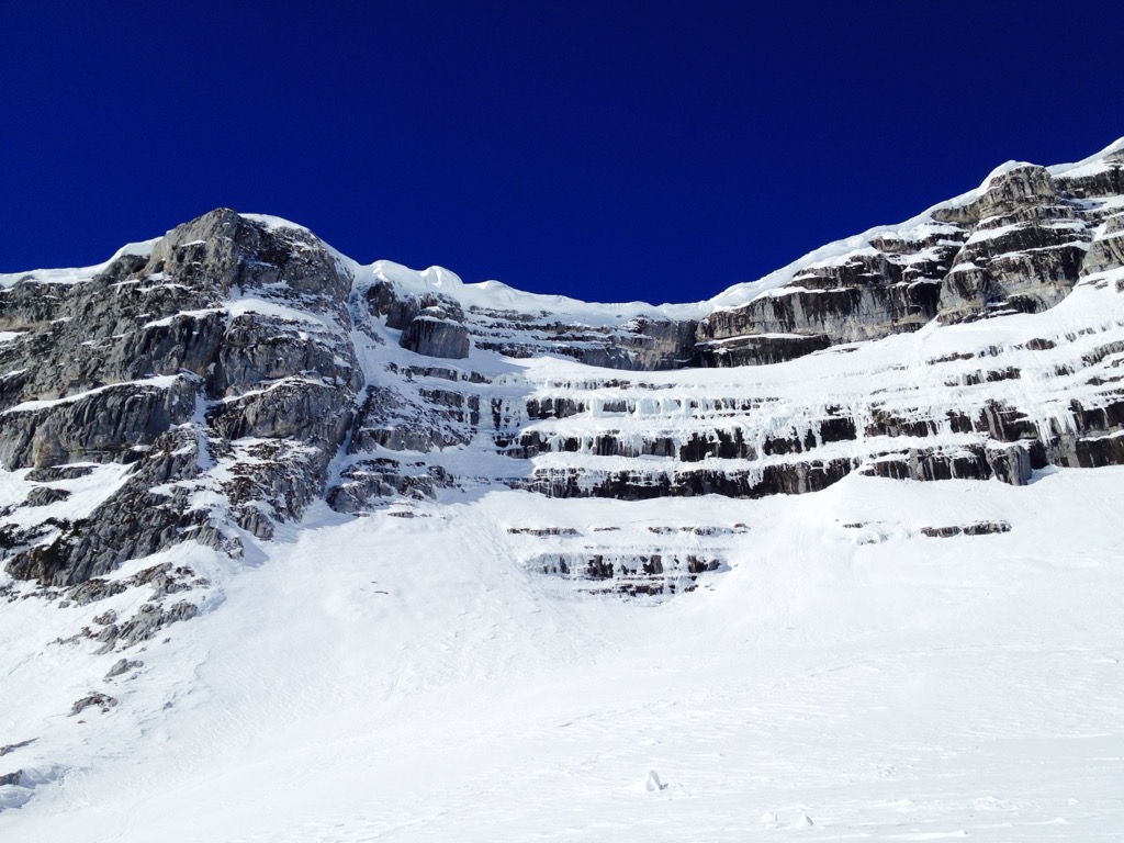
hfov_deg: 52.6
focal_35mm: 35
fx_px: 1136
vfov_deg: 40.7
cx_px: 562
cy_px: 422
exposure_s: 1/4255
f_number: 2.4
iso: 50
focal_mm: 4.28
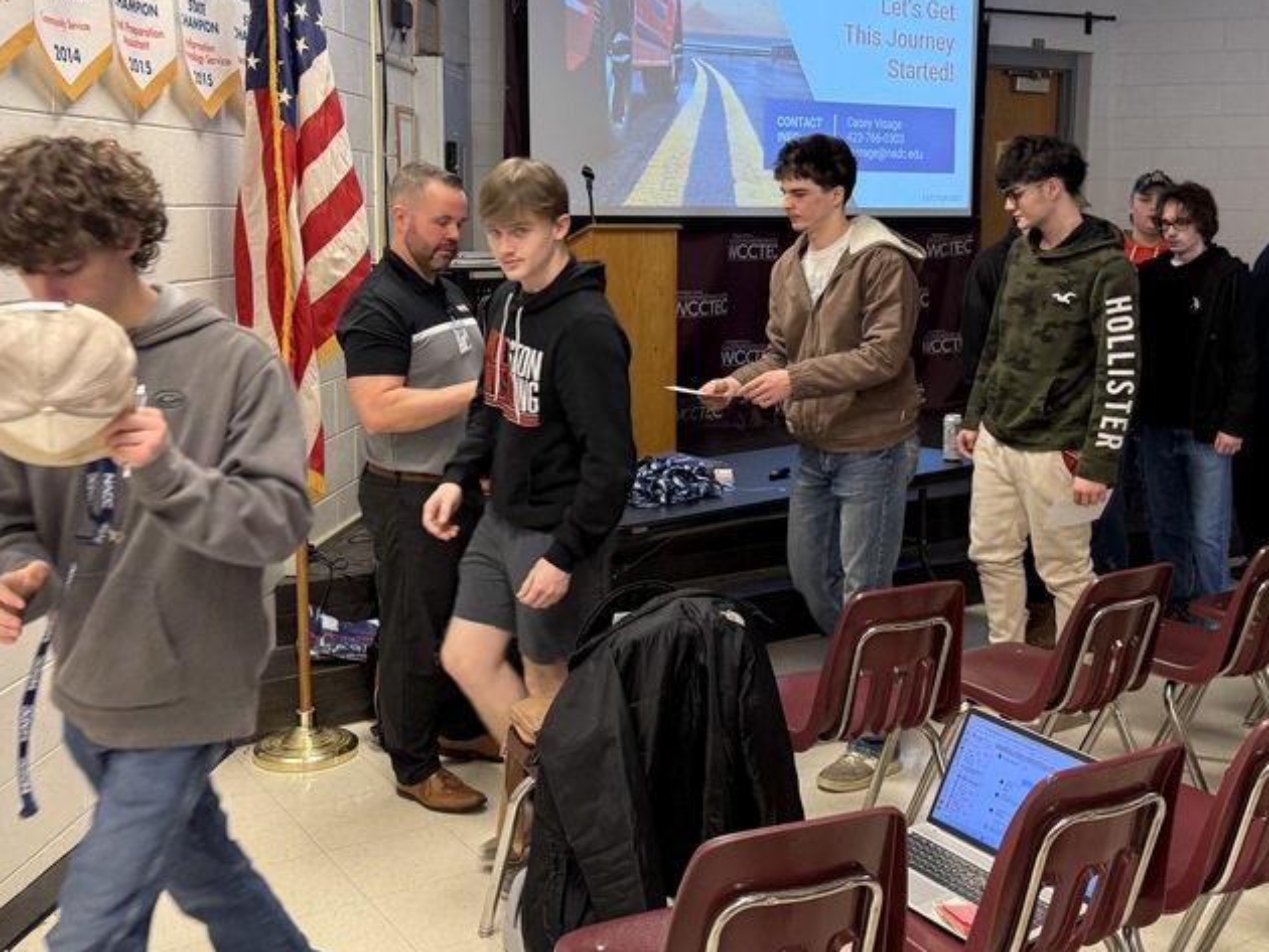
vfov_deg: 36.7
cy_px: 376
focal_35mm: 39
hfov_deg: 47.8
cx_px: 705
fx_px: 1430
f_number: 1.78
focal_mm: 6.76
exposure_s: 1/60
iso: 200
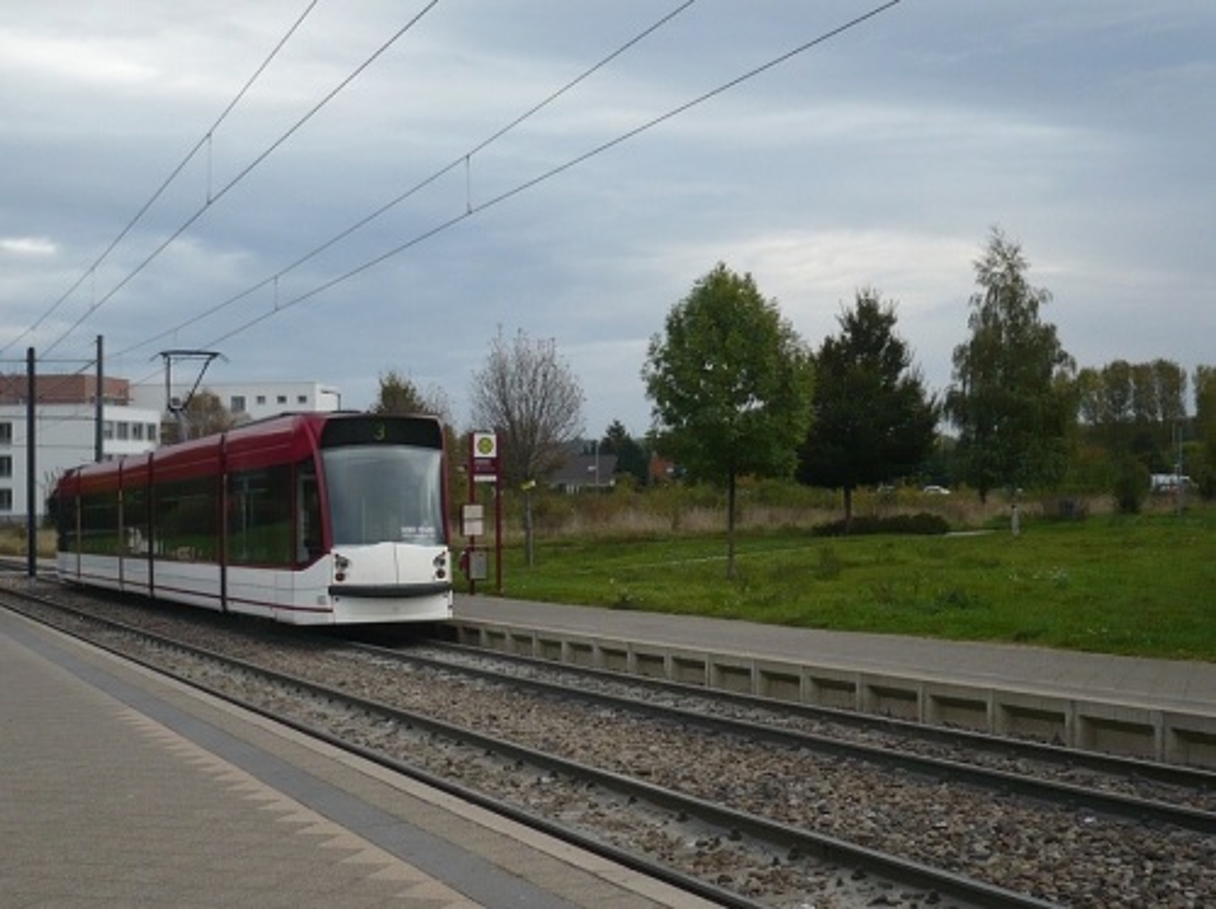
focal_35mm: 49
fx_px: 1720
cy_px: 454
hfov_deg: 38.9
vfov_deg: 29.6
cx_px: 608
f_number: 2.9
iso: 100
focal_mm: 6
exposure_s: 1/500
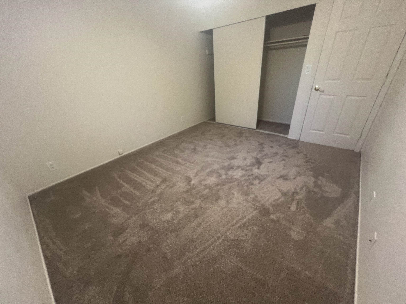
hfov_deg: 106.2
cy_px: 152
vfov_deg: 89.9
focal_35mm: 13
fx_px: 152
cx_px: 203
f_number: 1.8
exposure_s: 1/60
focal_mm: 1.57
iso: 250
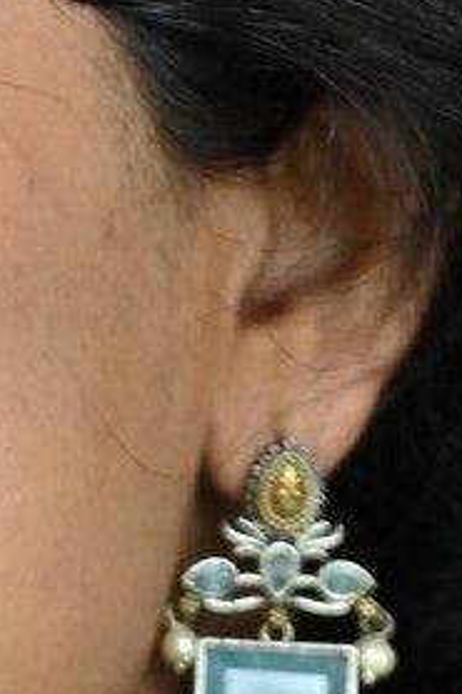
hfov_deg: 2.1
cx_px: -345
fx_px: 12758
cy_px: 687
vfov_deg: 3.1
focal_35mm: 662
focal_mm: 120
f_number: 5
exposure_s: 1/200
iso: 640
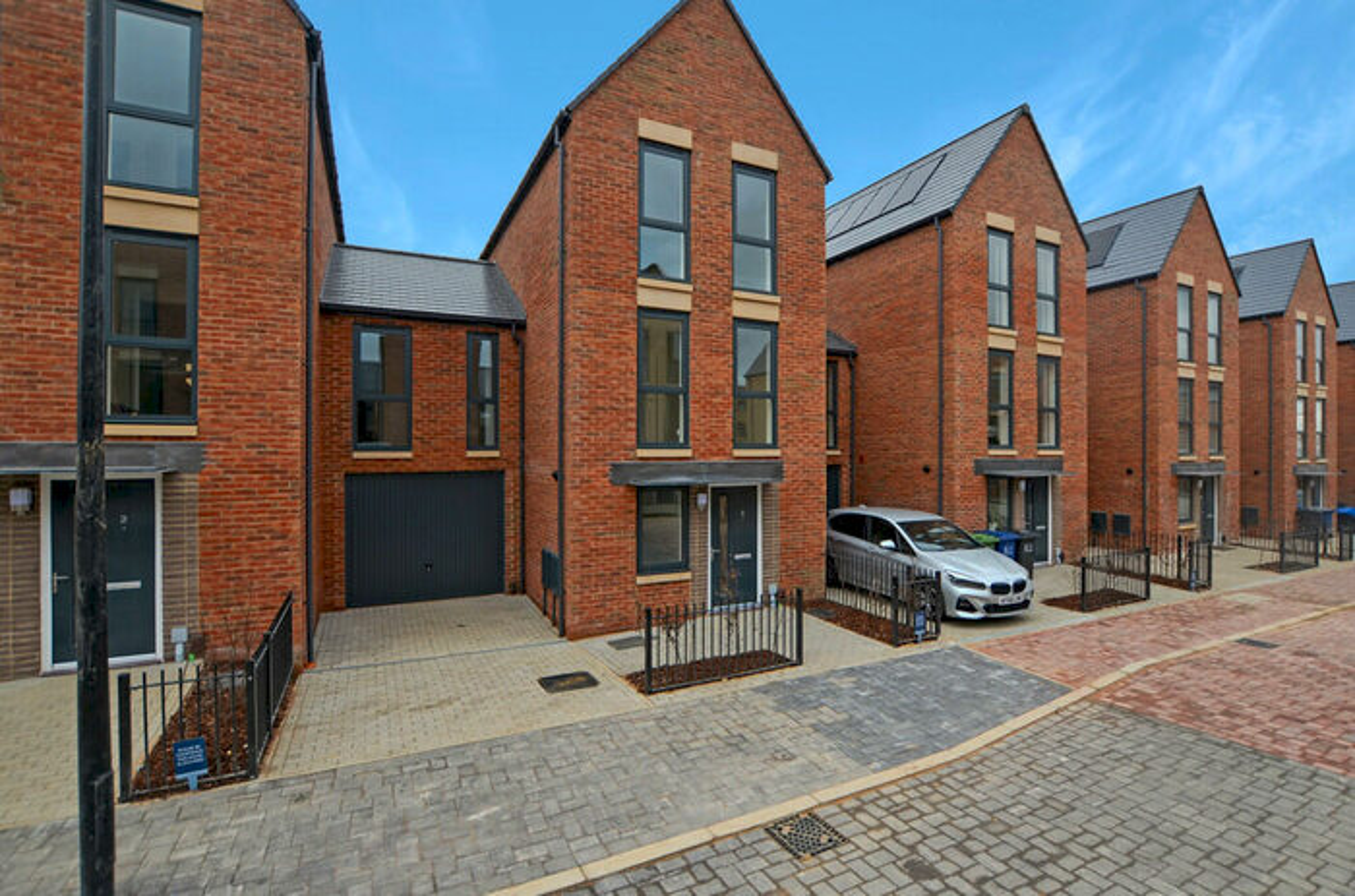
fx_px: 563
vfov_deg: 77.0
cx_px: 678
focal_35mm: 15
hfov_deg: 100.5
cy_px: 448
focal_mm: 10
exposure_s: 1/500
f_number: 4.5
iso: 100
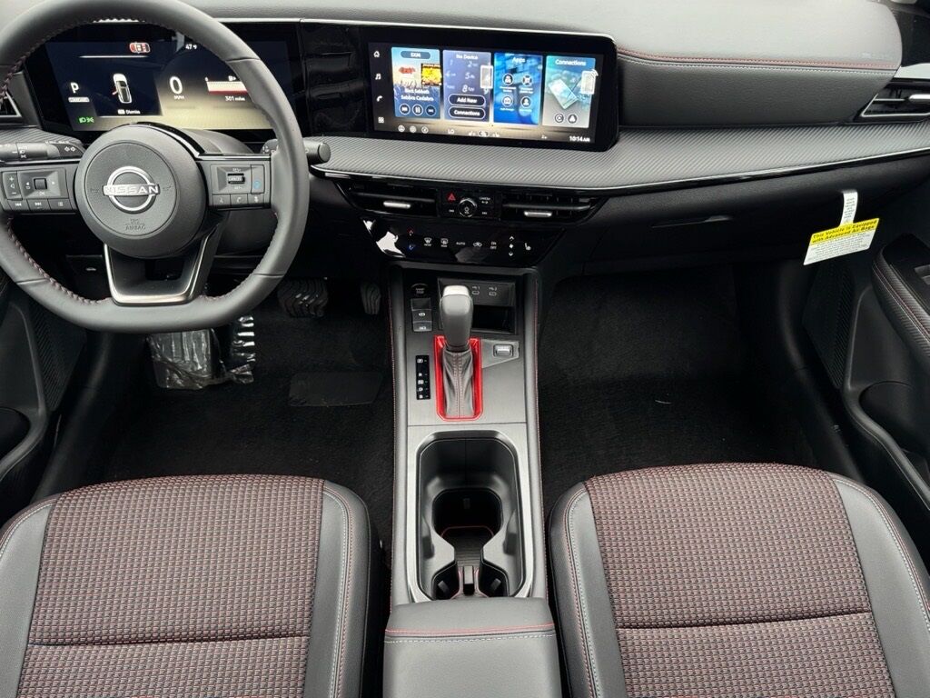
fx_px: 645
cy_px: 349
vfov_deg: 56.8
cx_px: 465
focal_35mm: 24
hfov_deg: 71.6
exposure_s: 1/60
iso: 320
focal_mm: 6.76
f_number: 1.78
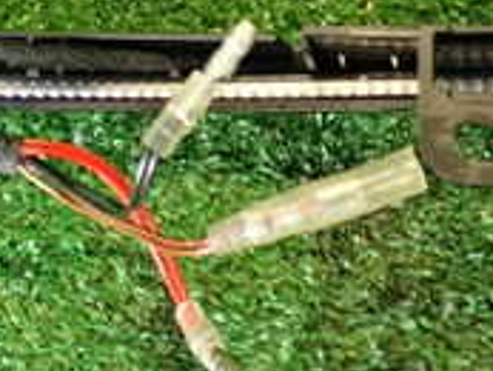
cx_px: 60
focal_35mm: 111
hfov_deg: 17.5
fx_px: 1582
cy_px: -106
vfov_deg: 12.9
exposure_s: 1/30
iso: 320
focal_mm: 5.79
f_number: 2.4
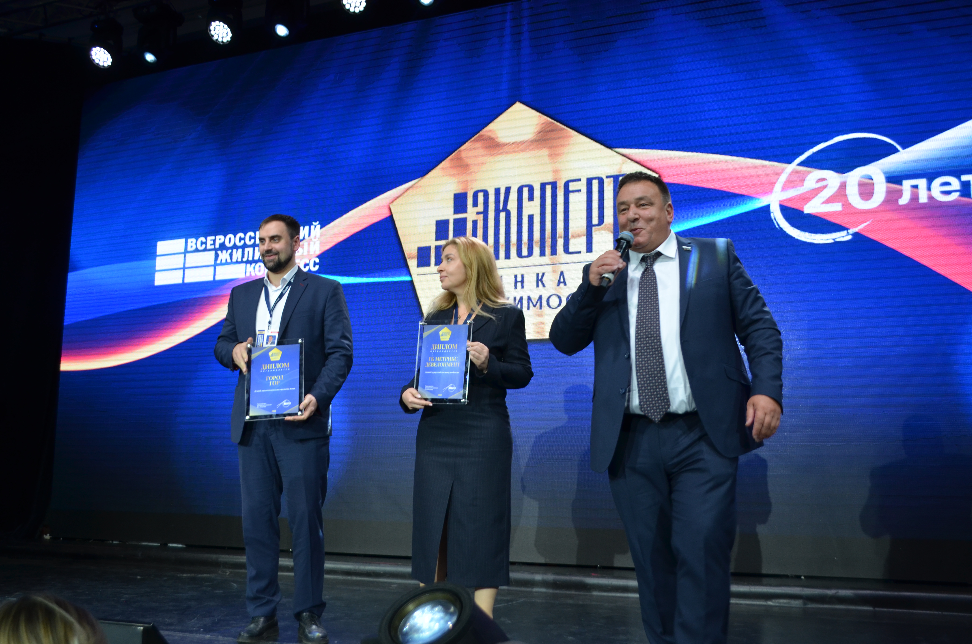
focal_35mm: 36
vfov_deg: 36.7
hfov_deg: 53.2
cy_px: 322
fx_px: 970
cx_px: 486
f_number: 4.5
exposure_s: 1/100
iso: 400
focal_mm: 24
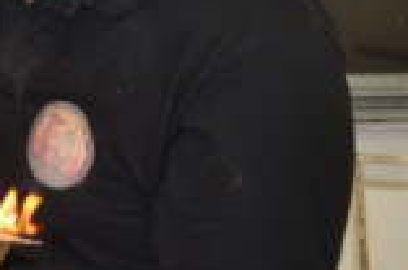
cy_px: -57
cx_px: -148
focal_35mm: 168
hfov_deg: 11.9
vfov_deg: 8.1
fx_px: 1896
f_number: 4.5
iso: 560
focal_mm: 35
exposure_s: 1/30
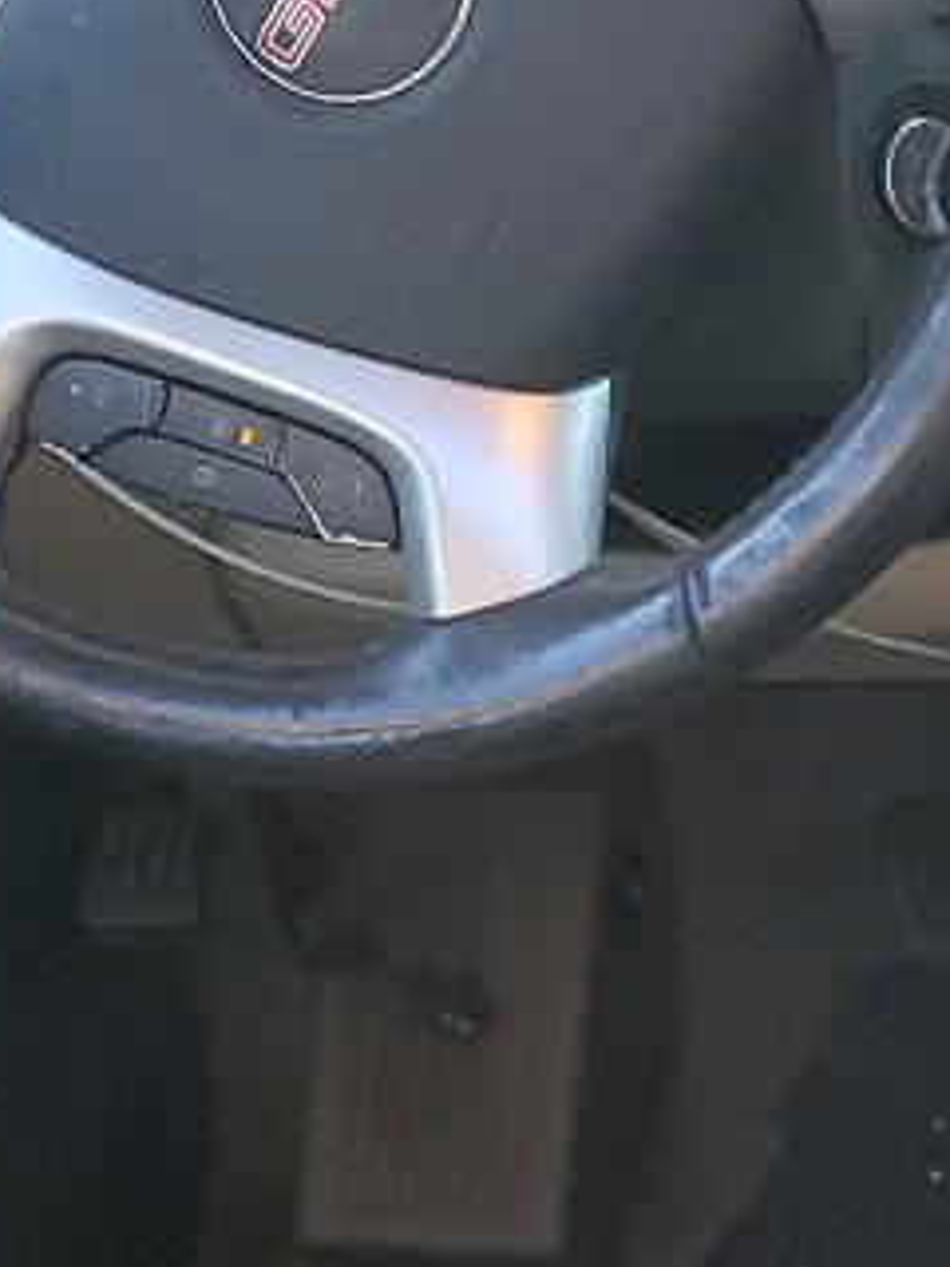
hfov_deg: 10.4
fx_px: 4757
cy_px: 1267
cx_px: 1971
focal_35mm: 130
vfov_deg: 14.9
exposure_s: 1/120
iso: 84
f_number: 1.5
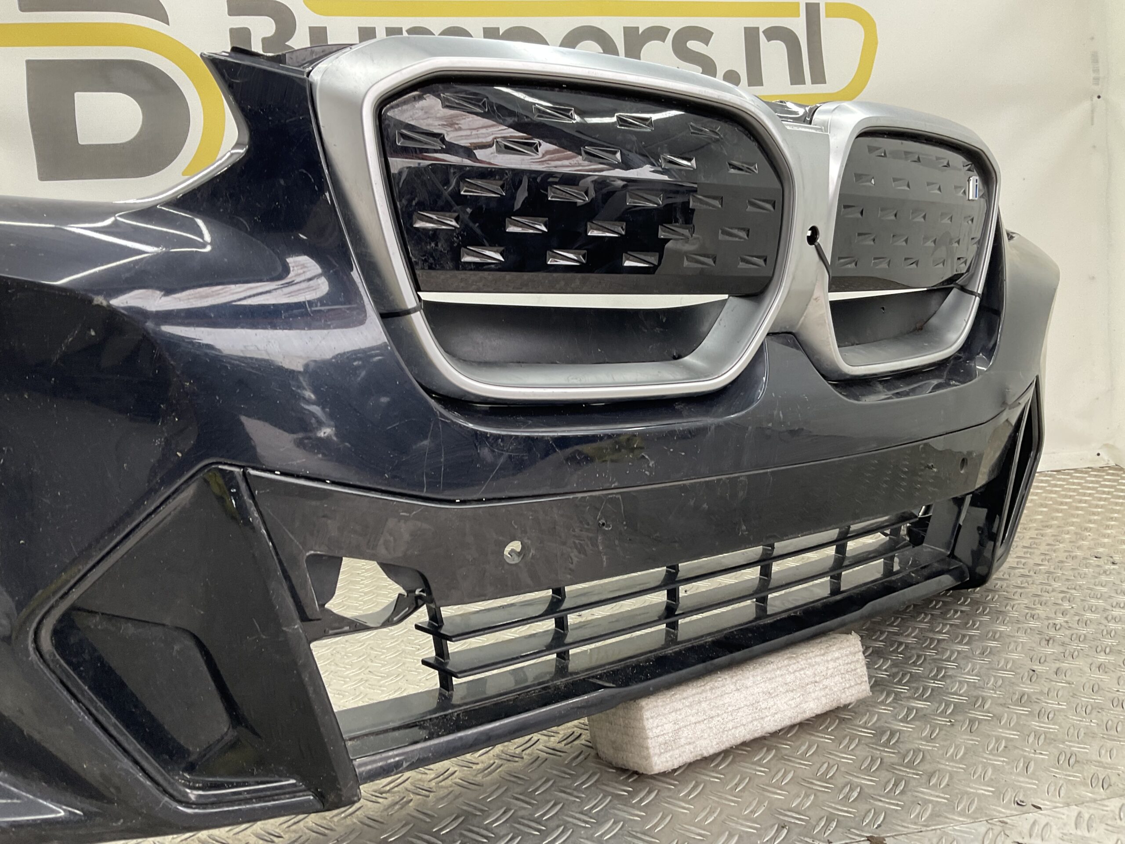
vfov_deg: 48.2
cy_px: 422
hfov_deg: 61.7
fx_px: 942
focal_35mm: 29
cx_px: 562
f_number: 1.8
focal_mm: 3
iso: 40
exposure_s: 1/60
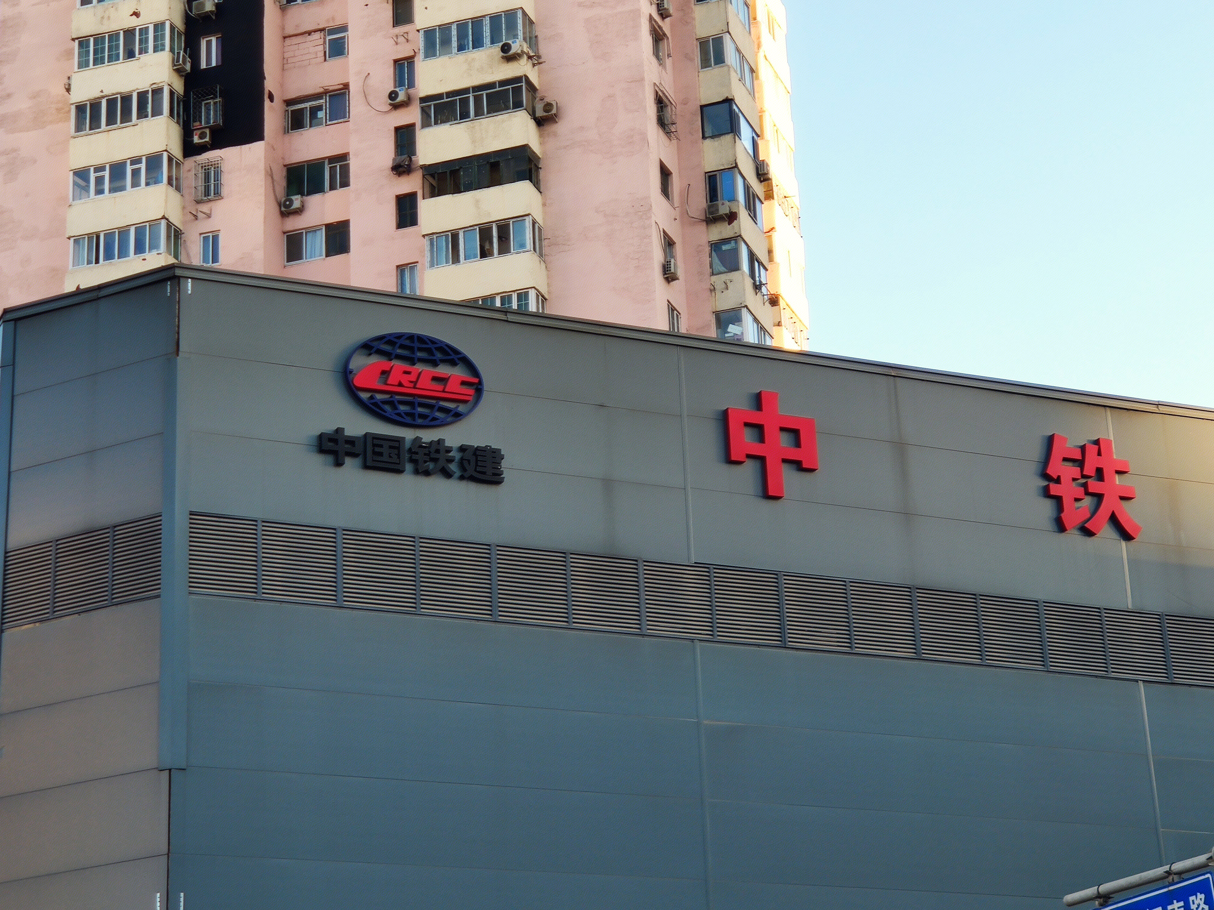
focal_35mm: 75
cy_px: 455
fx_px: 2630
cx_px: 607
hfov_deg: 26.0
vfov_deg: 19.6
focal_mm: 6.22
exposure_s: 1/154
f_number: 2.2
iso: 100
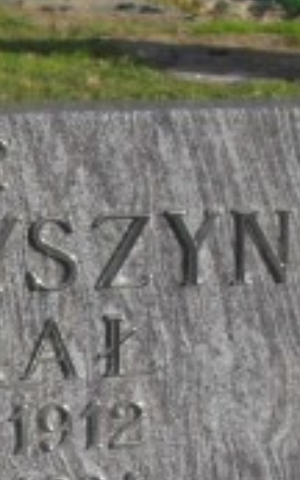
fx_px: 2920
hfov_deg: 5.8
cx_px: -89
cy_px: 533
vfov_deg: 9.3
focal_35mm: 223
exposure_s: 1/500
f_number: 4.3
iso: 100
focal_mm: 10.1
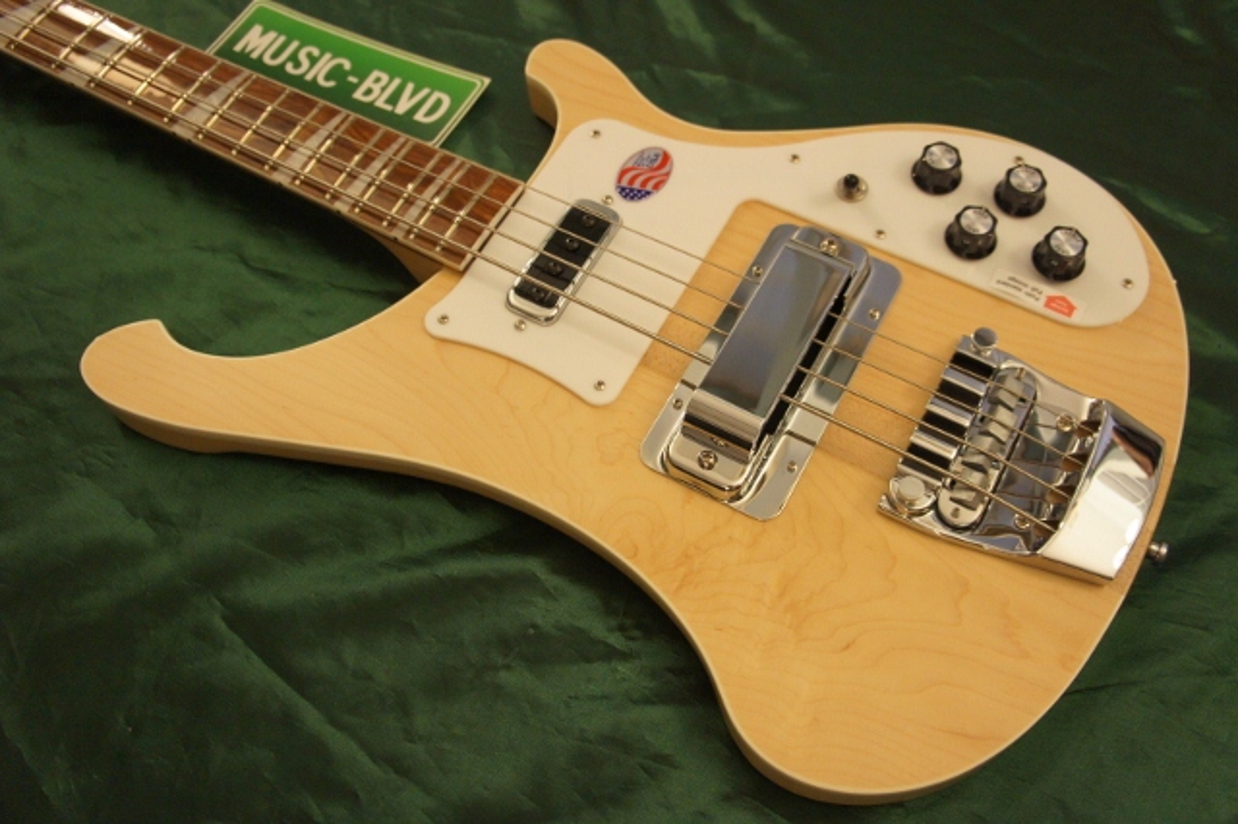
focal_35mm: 32
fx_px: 1083
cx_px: 619
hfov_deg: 59.5
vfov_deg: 41.7
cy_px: 412
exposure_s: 1/40
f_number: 4
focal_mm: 21
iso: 1600
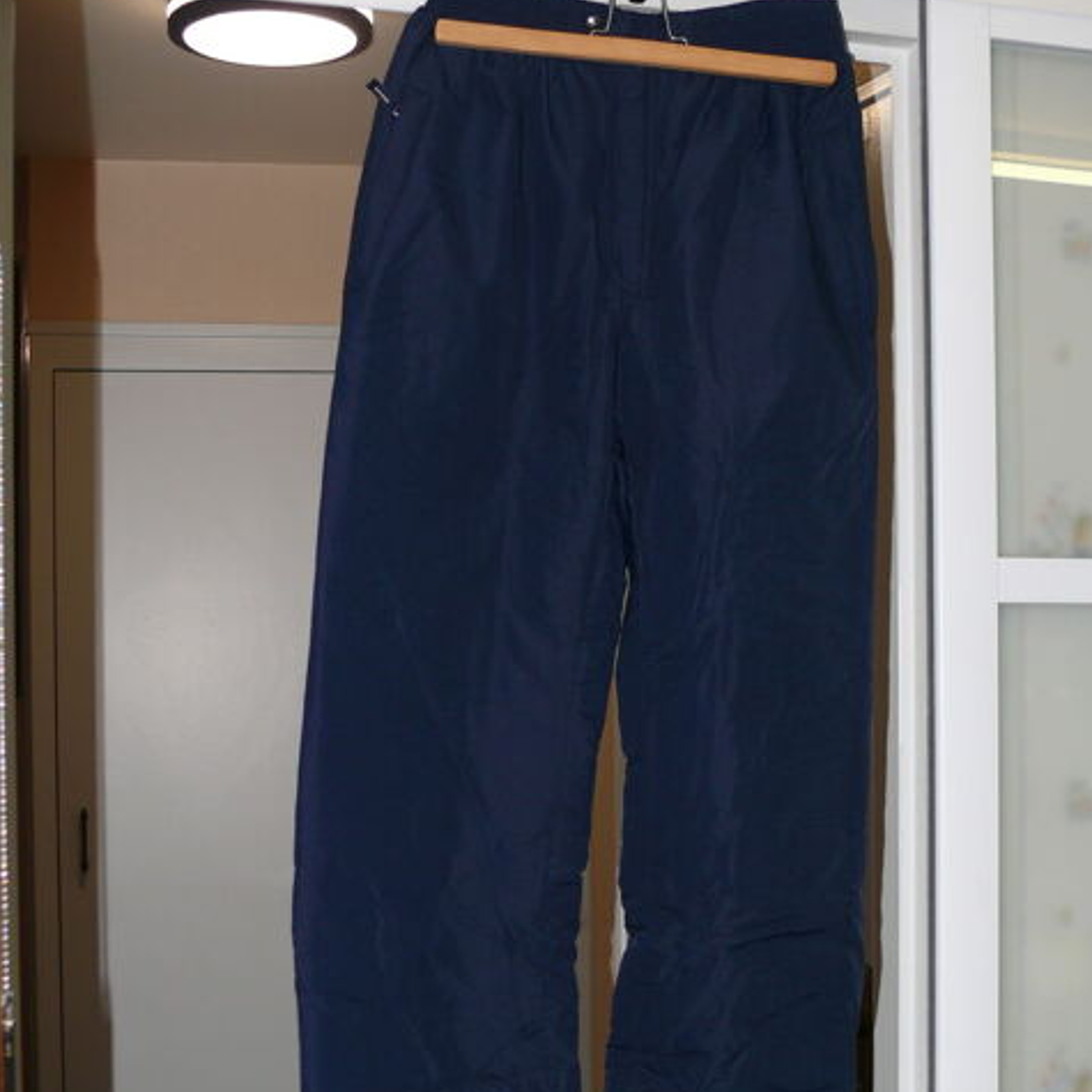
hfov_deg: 30.6
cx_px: 549
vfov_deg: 30.5
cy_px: 646
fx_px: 1999
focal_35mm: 56
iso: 100
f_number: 2.8
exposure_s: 1/30
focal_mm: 9
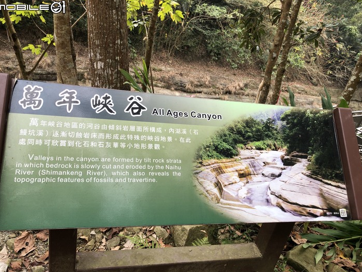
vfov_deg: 48.2
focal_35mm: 29
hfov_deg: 61.7
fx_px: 303
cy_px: 139
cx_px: 178
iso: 20
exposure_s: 1/257
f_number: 1.8
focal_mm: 3.99
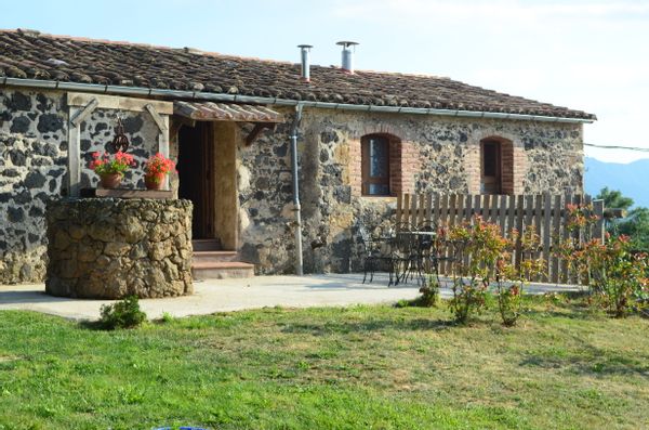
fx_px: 1079
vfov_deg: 22.5
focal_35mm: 60
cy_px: 215
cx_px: 324
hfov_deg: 33.5
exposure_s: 1/100
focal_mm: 40
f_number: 9
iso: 100
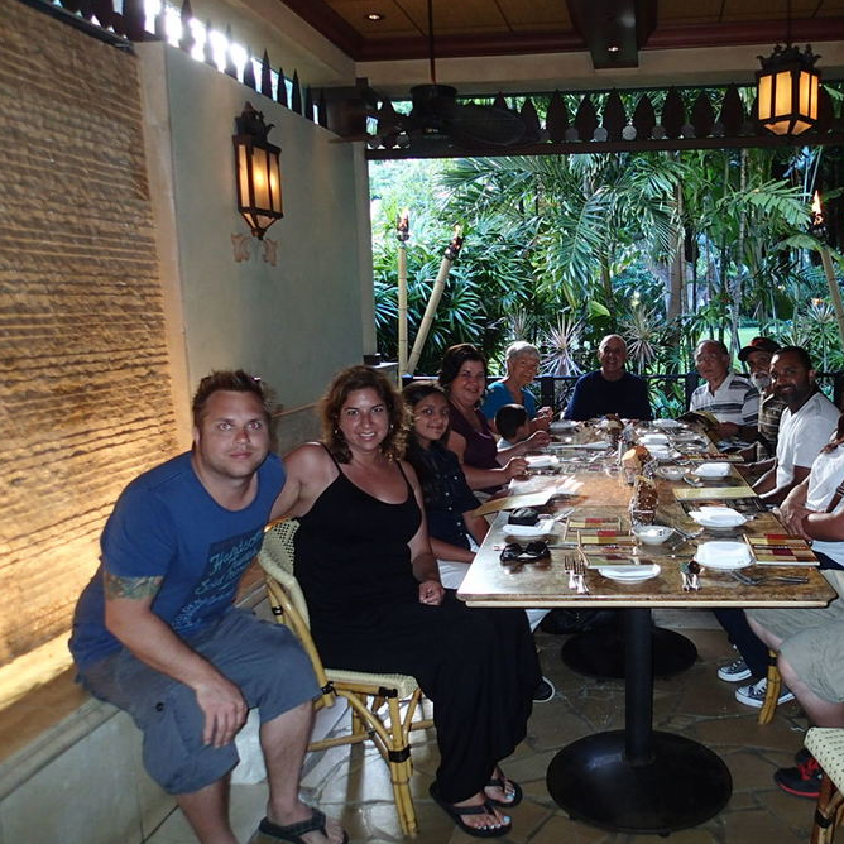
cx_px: 562
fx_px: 828
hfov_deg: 53.0
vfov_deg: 54.0
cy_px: 417
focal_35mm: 30
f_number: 2
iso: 200
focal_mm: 4.5
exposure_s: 1/30
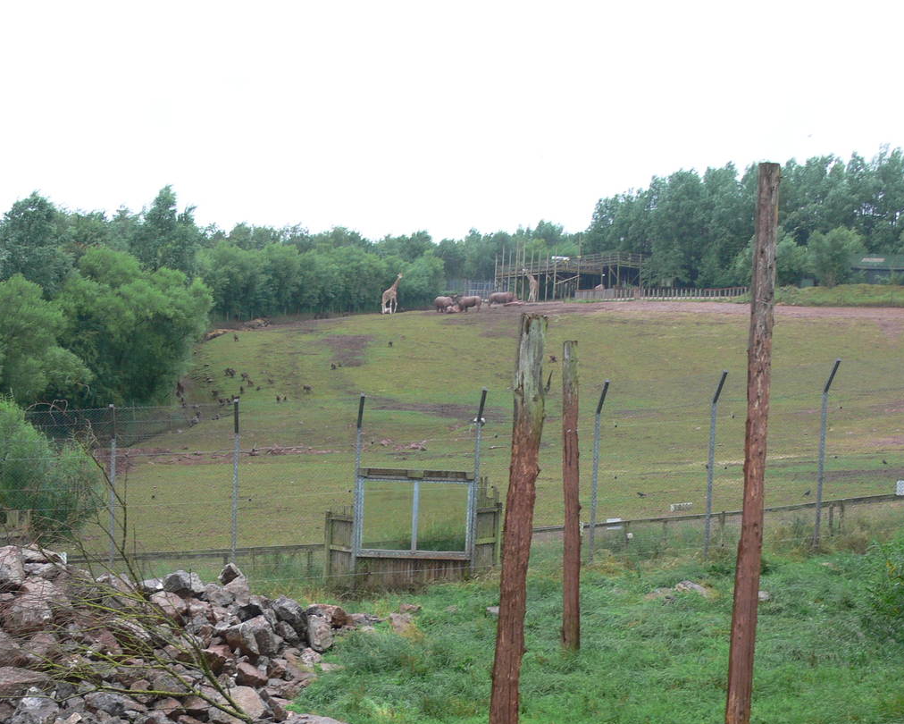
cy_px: 492
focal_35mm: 54
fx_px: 1445
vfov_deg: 27.9
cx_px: 372
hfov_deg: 34.6
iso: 80
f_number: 3.6
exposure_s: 1/50
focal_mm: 7.4
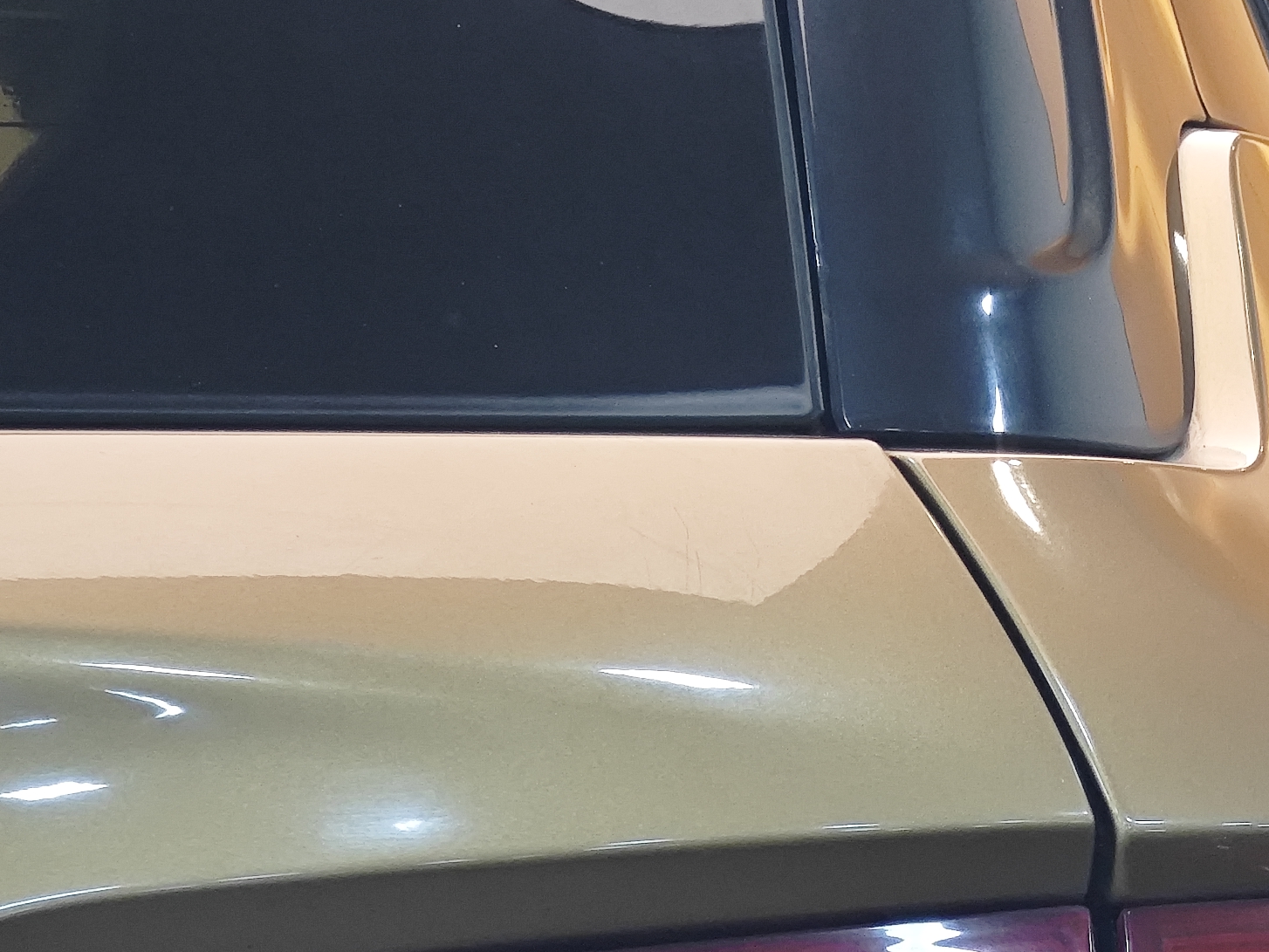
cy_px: 1296
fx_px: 12393
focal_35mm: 338
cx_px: 1173
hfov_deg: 5.9
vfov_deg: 4.4
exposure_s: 1/84.1
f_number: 3
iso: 640
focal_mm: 19.4
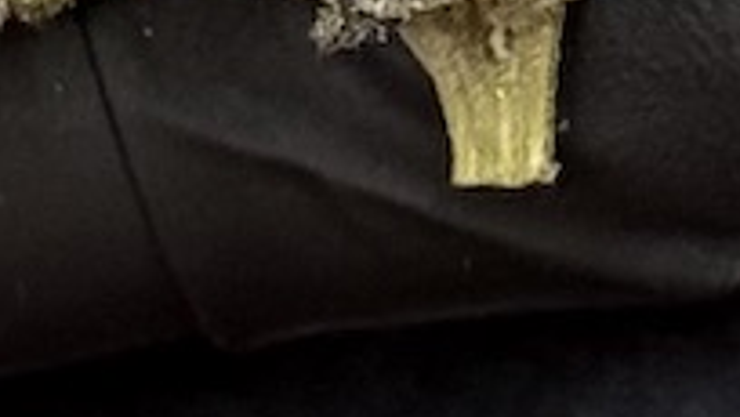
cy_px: -867
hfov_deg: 4.4
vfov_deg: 2.4
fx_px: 9679
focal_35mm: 493
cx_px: 334
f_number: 1.78
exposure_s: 1/50
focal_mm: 6.76
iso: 125
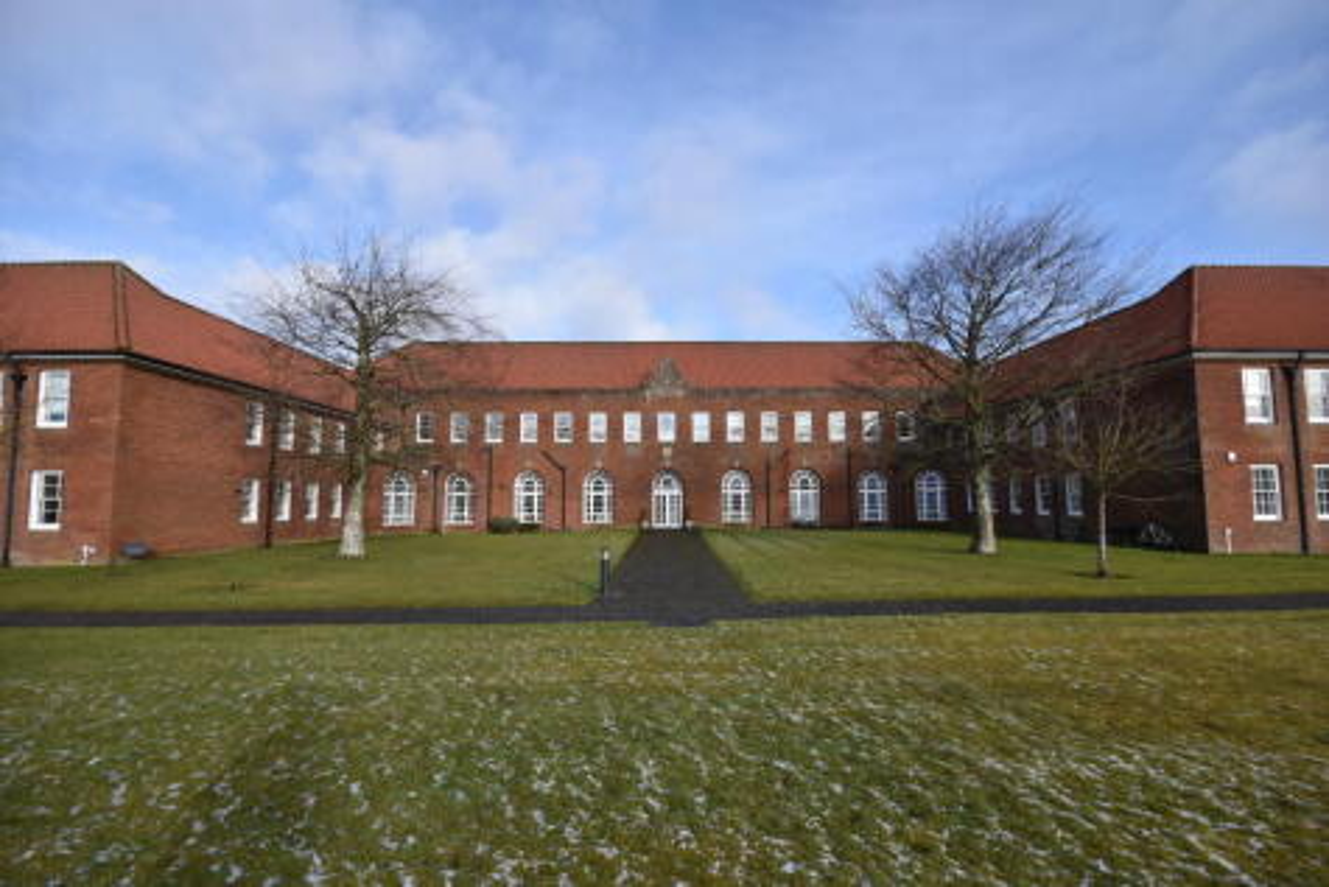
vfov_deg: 72.1
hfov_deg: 95.0
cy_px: 444
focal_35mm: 16
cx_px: 664
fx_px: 609
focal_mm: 11
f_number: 8
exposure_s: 1/250
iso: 200
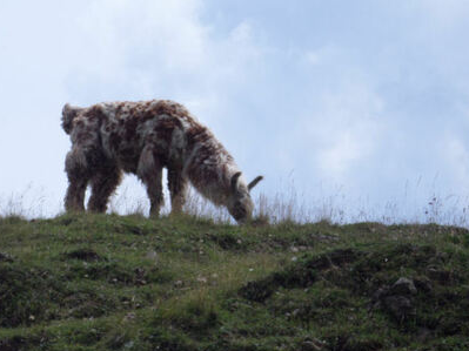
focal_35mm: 184
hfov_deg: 10.7
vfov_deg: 8.1
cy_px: 163
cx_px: 140
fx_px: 2492
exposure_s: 1/500
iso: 80
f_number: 6.3
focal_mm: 22.5
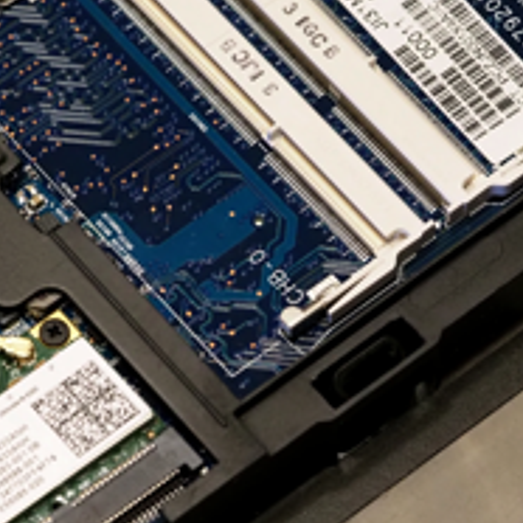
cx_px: 172
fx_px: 4667
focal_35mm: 273
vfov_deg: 6.4
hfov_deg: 6.4
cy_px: 166
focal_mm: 60
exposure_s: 1/160
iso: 3200
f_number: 5.6
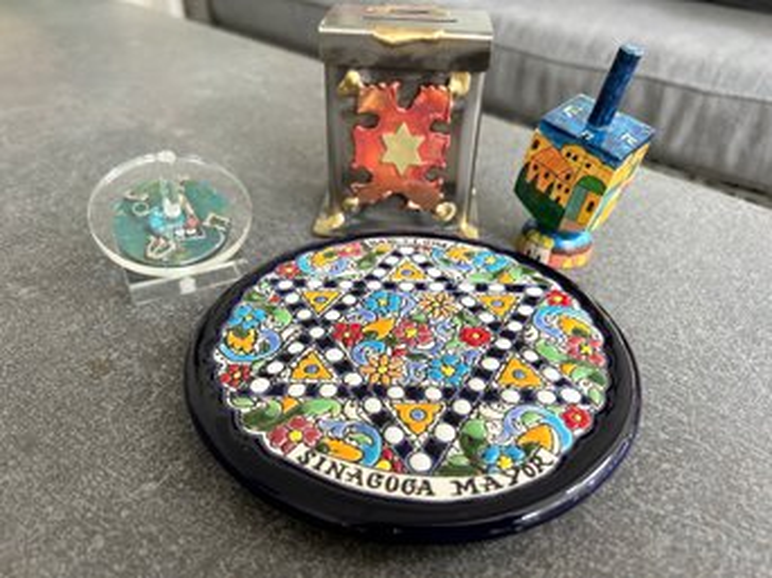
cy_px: 289
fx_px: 580
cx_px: 386
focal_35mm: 26
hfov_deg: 67.3
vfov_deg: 53.0
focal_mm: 5.7
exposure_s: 1/60
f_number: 1.5
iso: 250
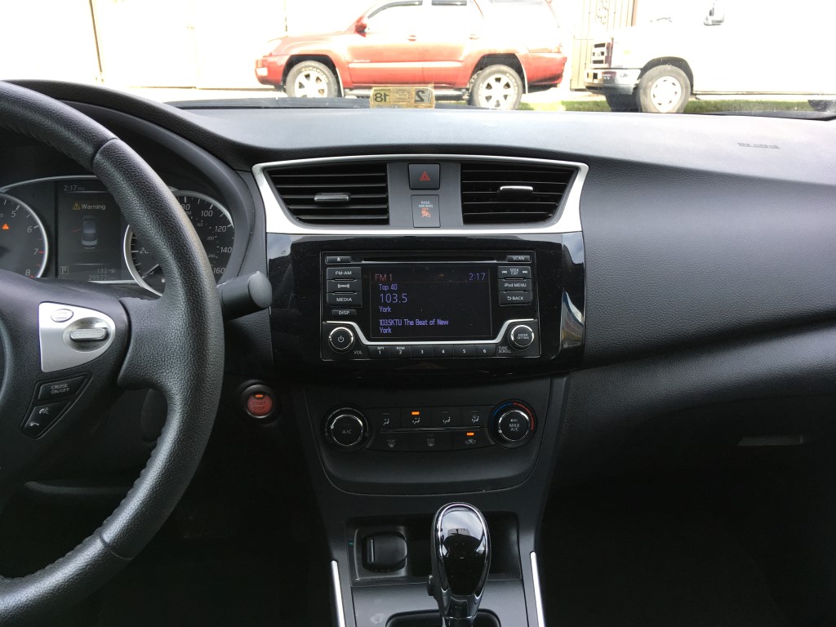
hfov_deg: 61.7
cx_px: 418
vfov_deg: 48.2
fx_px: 700
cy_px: 314
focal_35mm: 29
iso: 40
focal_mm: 4.15
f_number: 2.2
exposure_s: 1/120
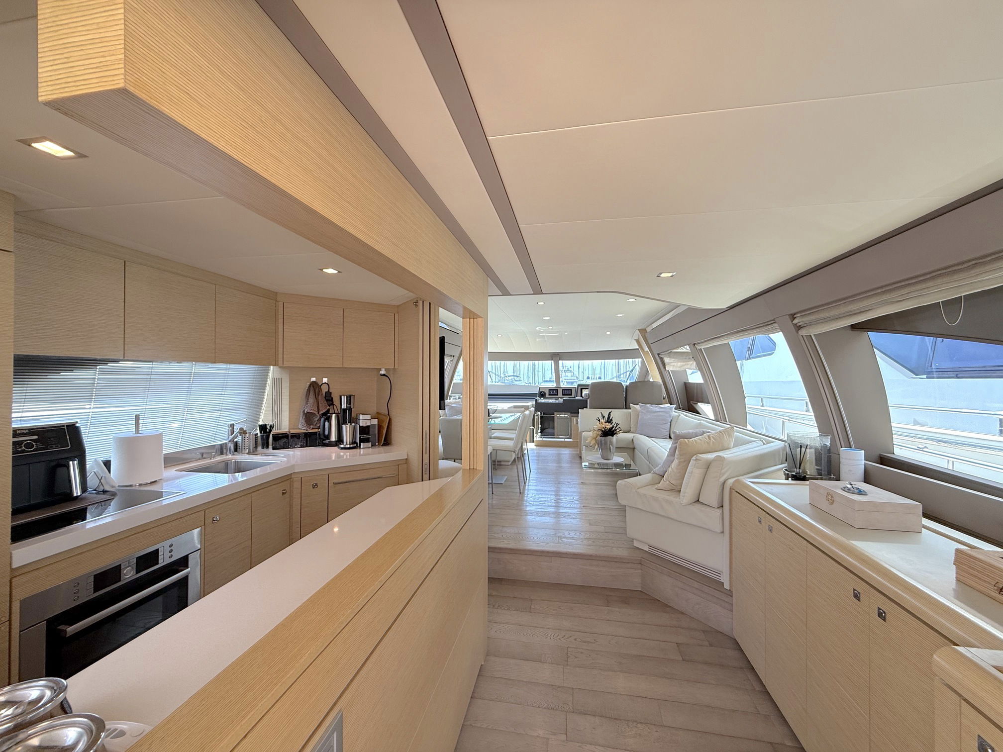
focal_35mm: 14
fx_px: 406
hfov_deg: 102.1
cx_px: 502
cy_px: 376
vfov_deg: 85.7
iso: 100
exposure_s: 1/155
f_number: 2.2
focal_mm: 2.22
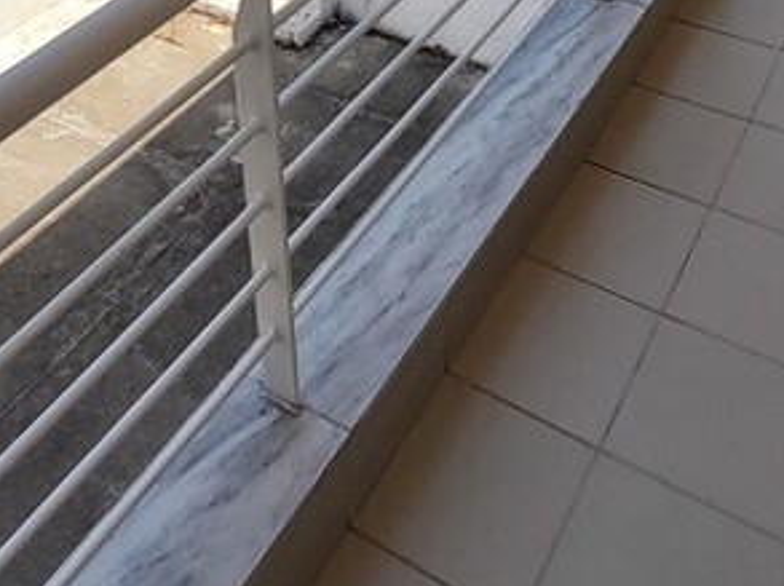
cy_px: -94
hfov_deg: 44.8
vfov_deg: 29.9
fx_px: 950
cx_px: 380
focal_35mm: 42
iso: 40
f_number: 2.2
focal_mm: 1.42
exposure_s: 1/929
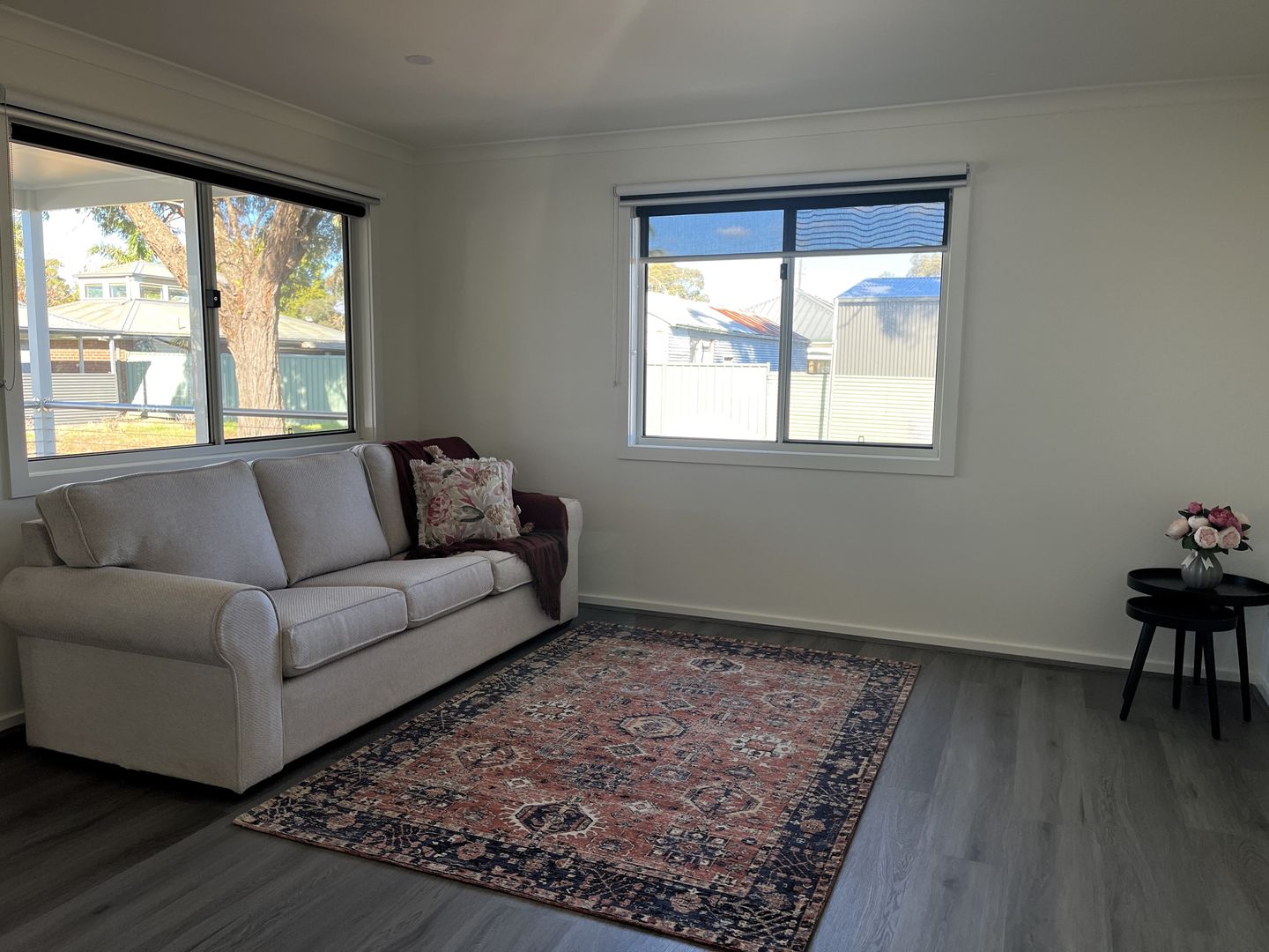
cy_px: 476
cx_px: 634
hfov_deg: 67.3
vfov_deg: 53.1
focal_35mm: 26
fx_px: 953
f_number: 1.6
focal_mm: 5.1
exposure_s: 1/153
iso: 50
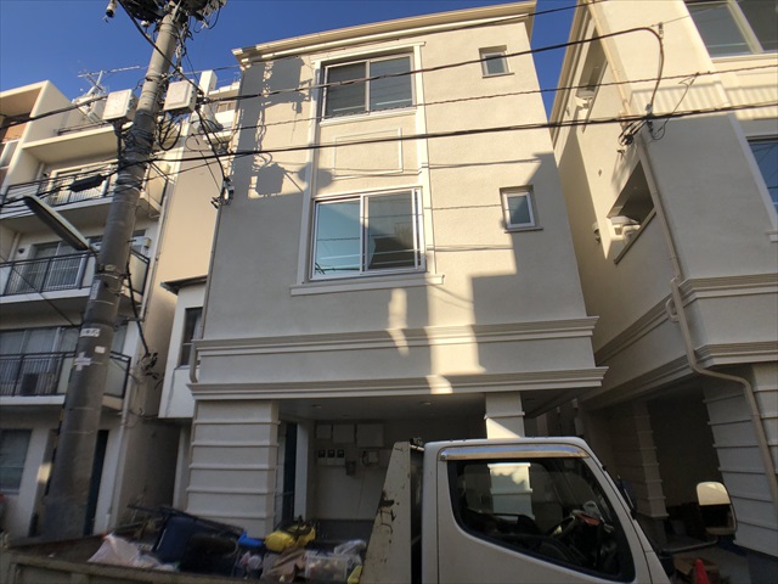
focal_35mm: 28
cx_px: 389
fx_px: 629
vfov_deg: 49.7
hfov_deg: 63.4
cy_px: 292
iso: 20
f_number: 1.8
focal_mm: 3.99
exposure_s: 1/1548
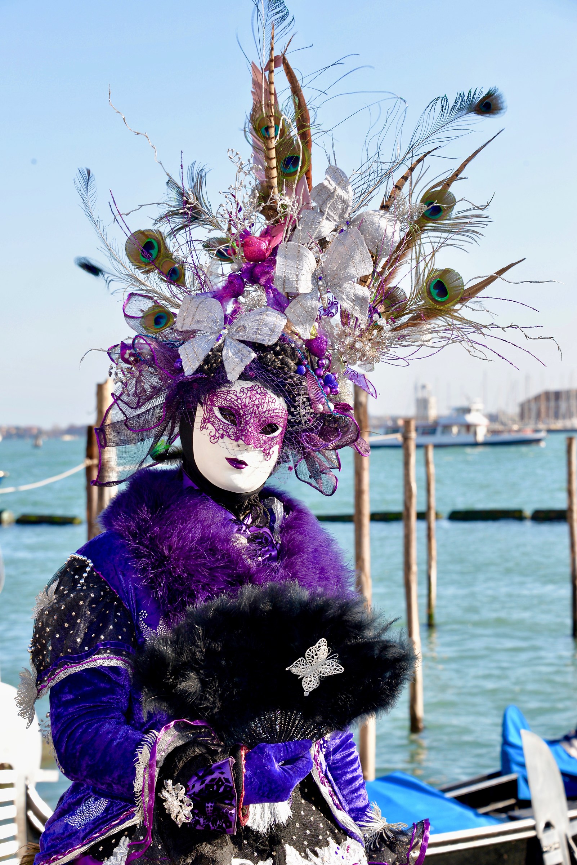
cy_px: 432
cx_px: 288
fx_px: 2162
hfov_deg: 15.2
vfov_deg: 22.6
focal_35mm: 90
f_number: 9
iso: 250
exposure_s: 1/200
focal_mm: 90
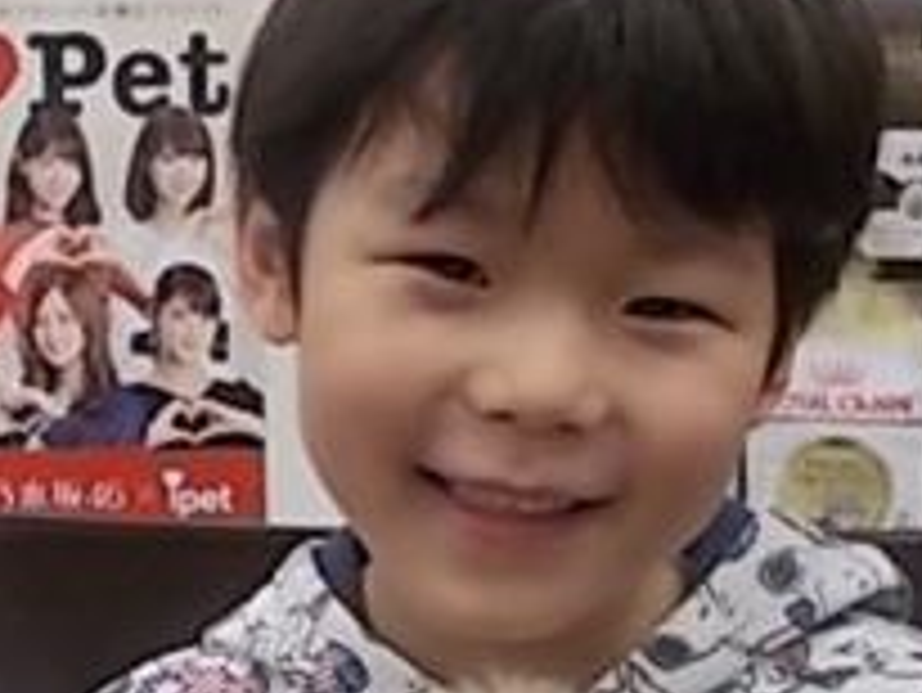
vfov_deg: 19.3
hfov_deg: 25.5
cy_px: 518
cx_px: 607
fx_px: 2025
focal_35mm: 76
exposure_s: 1/25
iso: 125
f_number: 3.2
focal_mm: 4.6
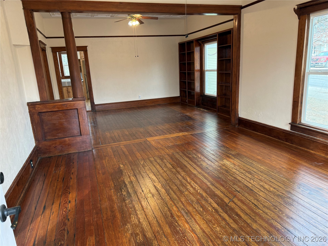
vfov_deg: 56.8
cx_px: 164
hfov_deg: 71.6
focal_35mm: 24
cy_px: 123
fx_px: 227
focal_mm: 6.76
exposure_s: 1/120
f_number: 1.78
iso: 200
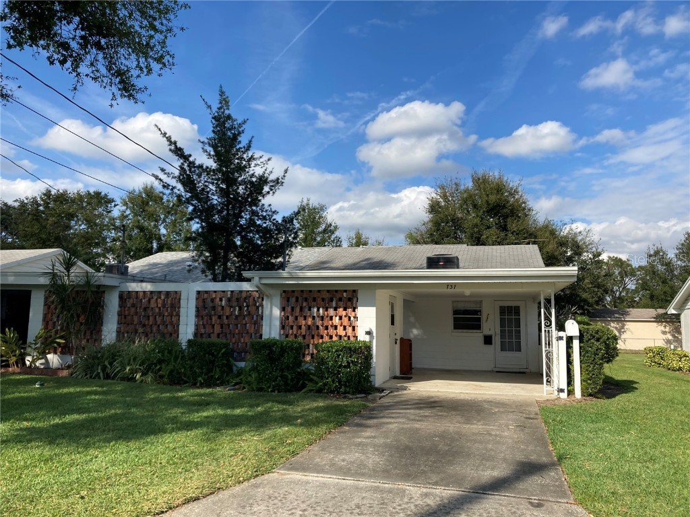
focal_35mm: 28
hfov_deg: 63.4
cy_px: 258
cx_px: 345
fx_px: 558
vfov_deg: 49.7
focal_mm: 3.99
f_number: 1.8
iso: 25
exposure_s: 1/2183
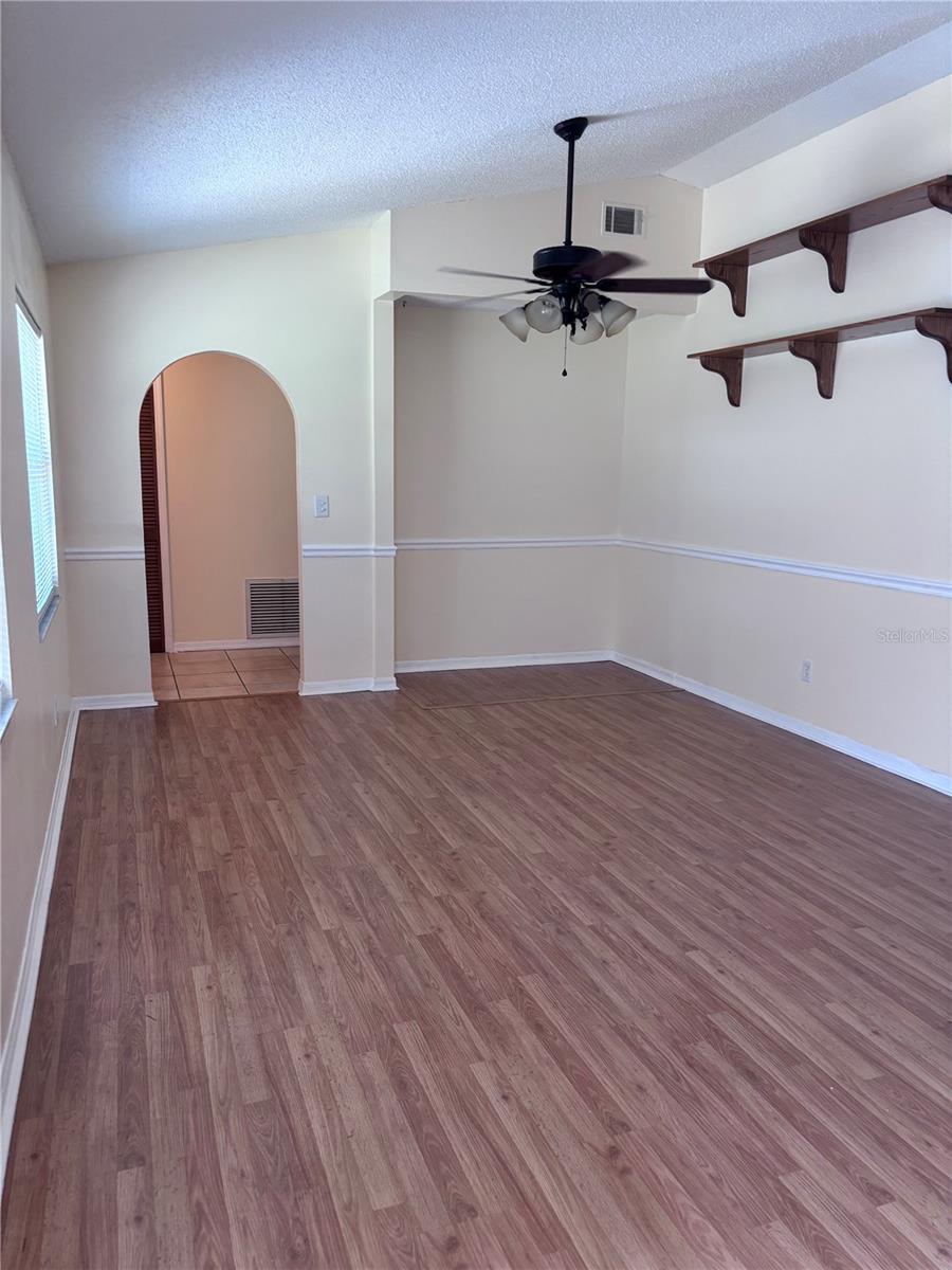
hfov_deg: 53.1
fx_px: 953
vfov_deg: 67.3
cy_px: 635
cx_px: 476
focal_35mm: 26
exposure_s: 1/60
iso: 160
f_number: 1.6
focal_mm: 5.96
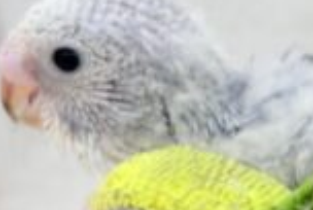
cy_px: 185
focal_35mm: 227
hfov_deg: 8.6
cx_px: 634
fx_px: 1977
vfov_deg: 6.1
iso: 40
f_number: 1.6
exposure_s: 1/50
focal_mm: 5.96
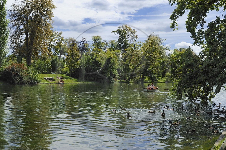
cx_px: 113
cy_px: 75
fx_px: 282
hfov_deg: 43.6
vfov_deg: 29.8
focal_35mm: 45
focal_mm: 45
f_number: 10
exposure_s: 1/320
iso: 200
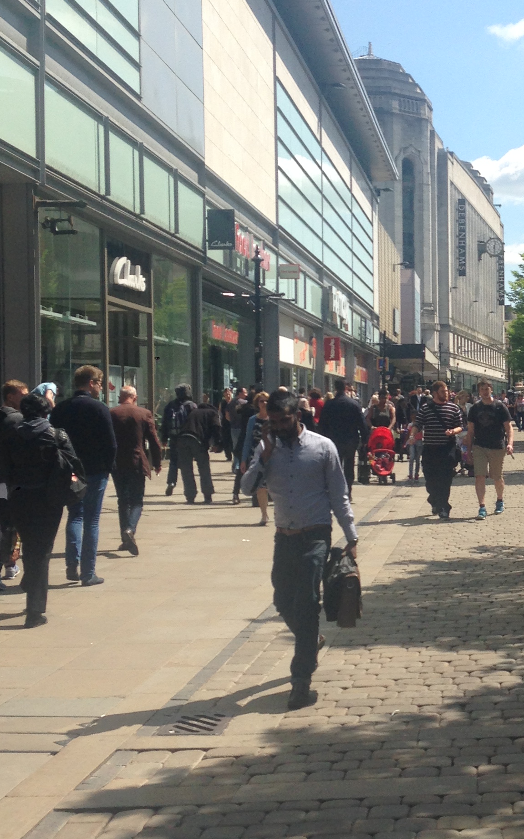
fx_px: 1417
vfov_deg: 33.0
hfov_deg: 20.3
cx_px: 532
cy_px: 421
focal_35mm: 62
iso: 50
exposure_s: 1/1466
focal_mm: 4.12
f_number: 2.4
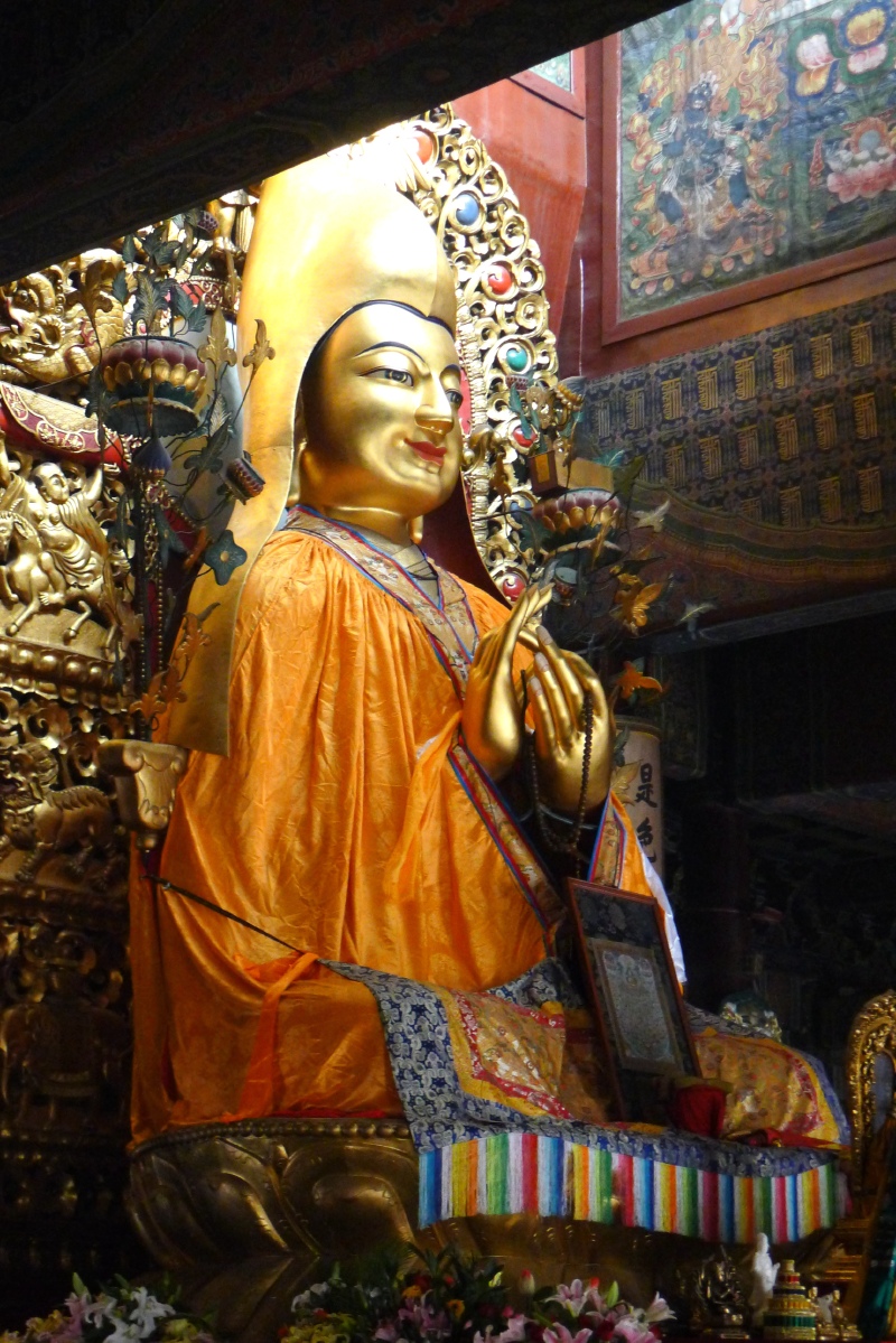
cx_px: 448
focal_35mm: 70
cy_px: 672
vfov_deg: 28.8
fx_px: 2612
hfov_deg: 19.5
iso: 800
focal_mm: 14.9
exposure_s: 1/25
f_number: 3
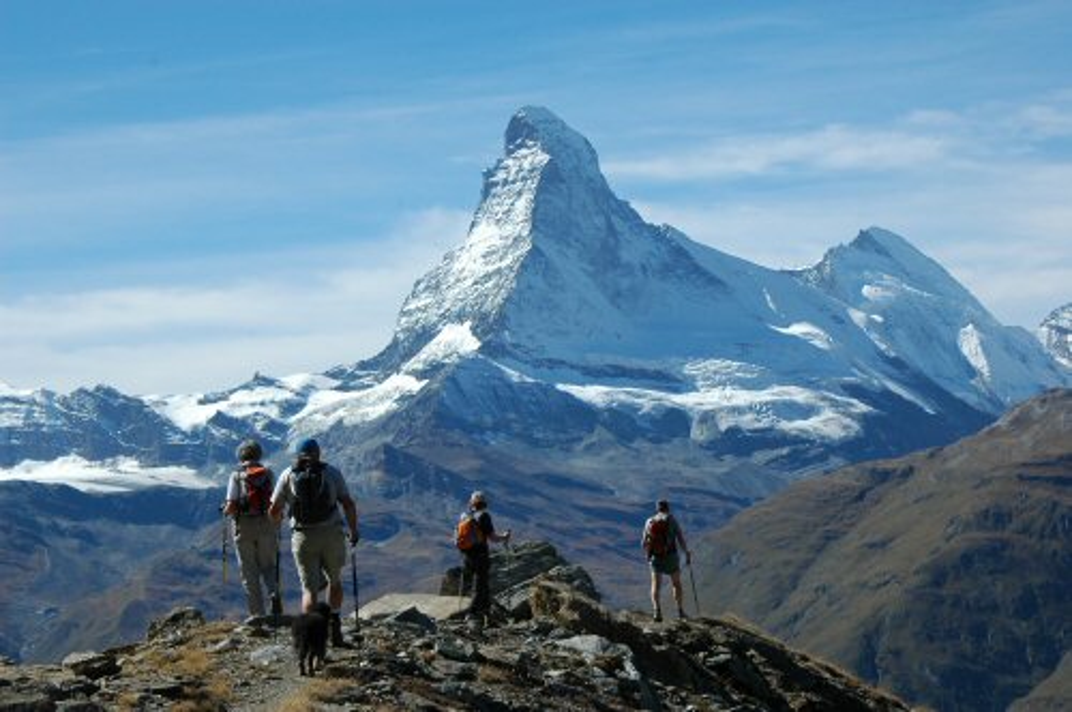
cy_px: 356
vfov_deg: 14.0
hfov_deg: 20.9
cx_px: 536
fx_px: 2900
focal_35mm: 98
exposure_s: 1/400
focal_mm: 65
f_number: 9
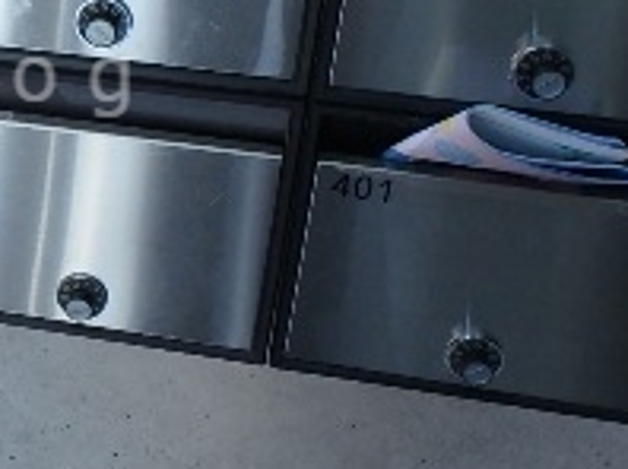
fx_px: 1232
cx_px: -70
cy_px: 79
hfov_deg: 26.3
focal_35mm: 68
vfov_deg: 21.3
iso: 200
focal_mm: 3.7
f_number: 3.5
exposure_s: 1/30
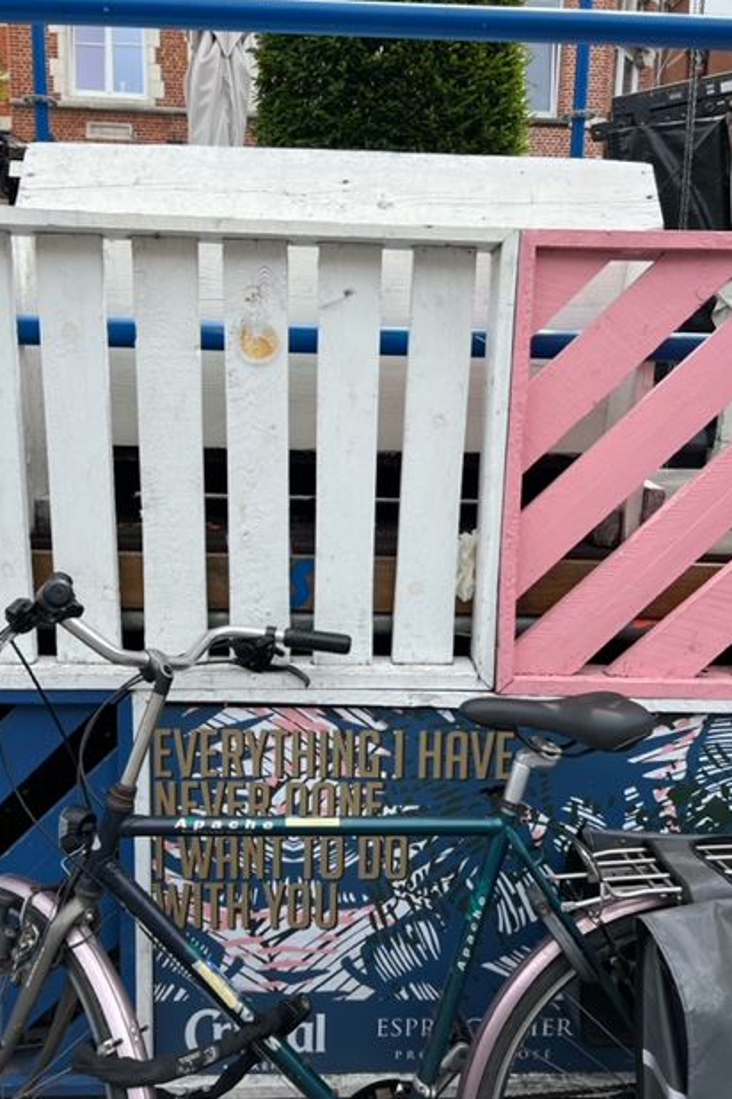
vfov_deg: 65.5
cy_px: 550
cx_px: 343
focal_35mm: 28
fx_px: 854
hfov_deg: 46.4
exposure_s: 1/2353
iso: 50
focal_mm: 5.7
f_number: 1.5
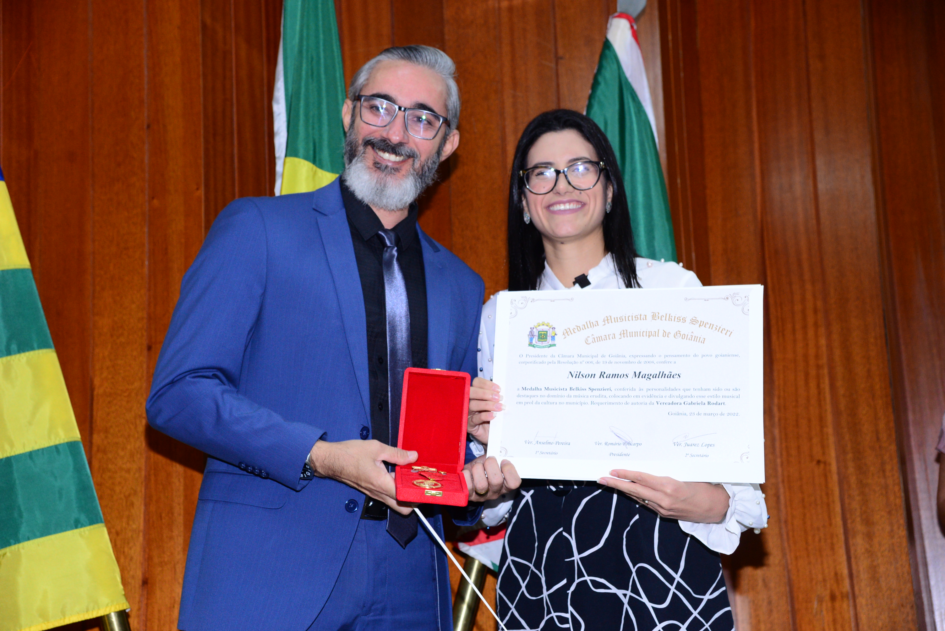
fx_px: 1628
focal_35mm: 62
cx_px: 472
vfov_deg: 21.9
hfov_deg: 32.4
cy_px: 316
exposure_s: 1/125
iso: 2000
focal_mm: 62
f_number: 4.5
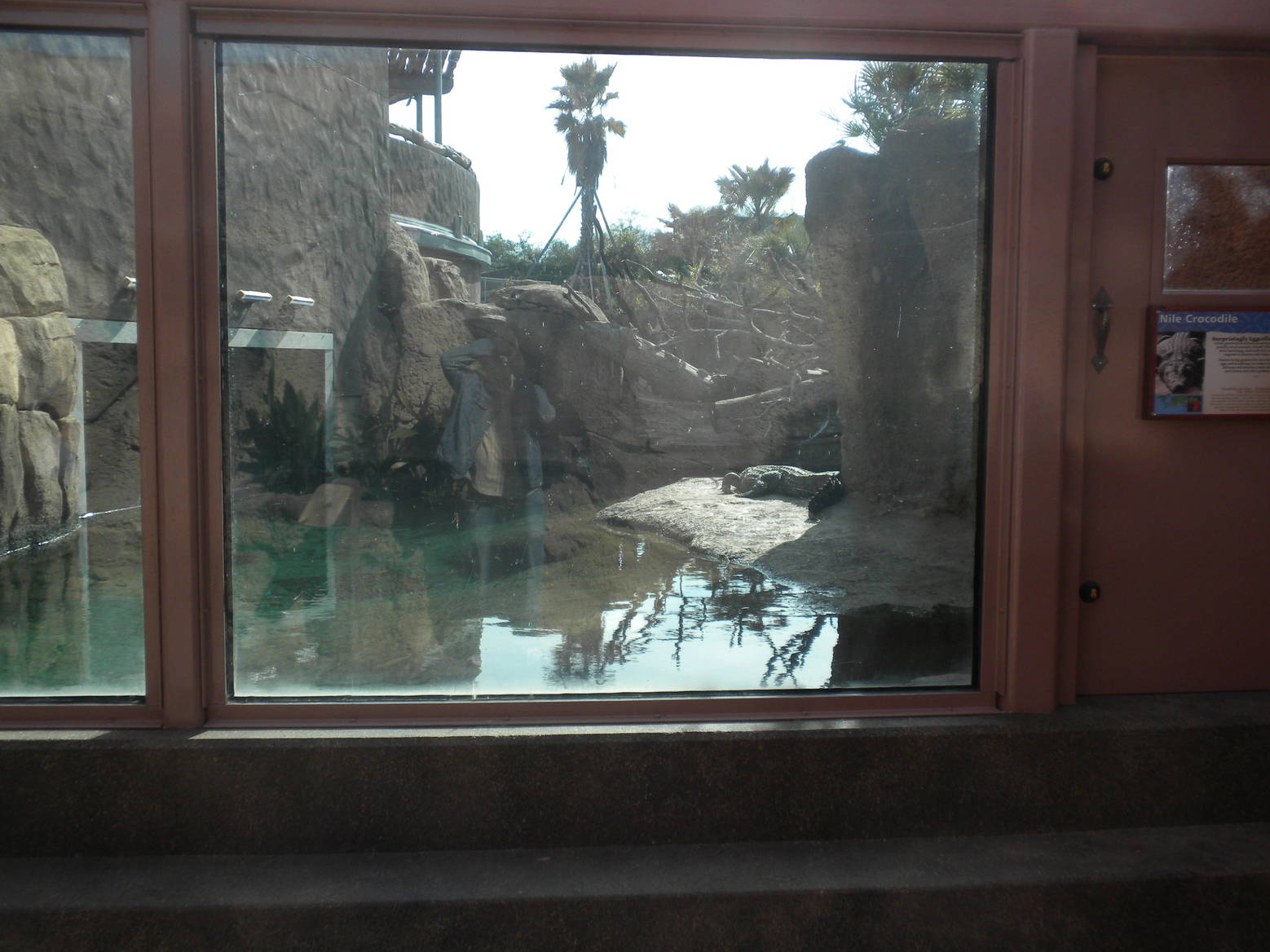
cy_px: 465
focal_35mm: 38
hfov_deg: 49.0
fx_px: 1394
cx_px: 633
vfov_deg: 37.7
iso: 64
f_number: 3.5
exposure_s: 1/348
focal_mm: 6.6
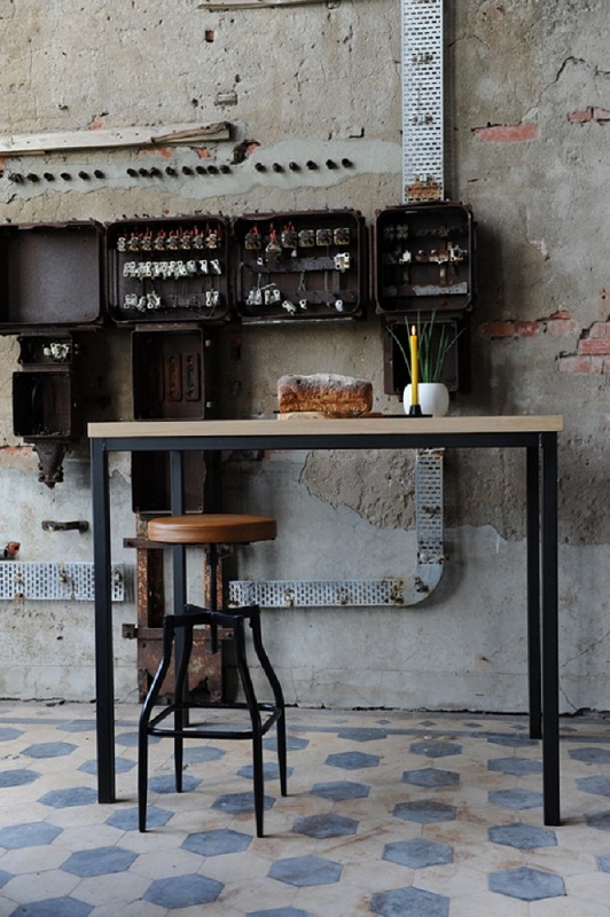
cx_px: 305
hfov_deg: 31.8
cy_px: 458
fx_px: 1069
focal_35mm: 42
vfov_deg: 46.4
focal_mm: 42
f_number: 4.5
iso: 200
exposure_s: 1/40
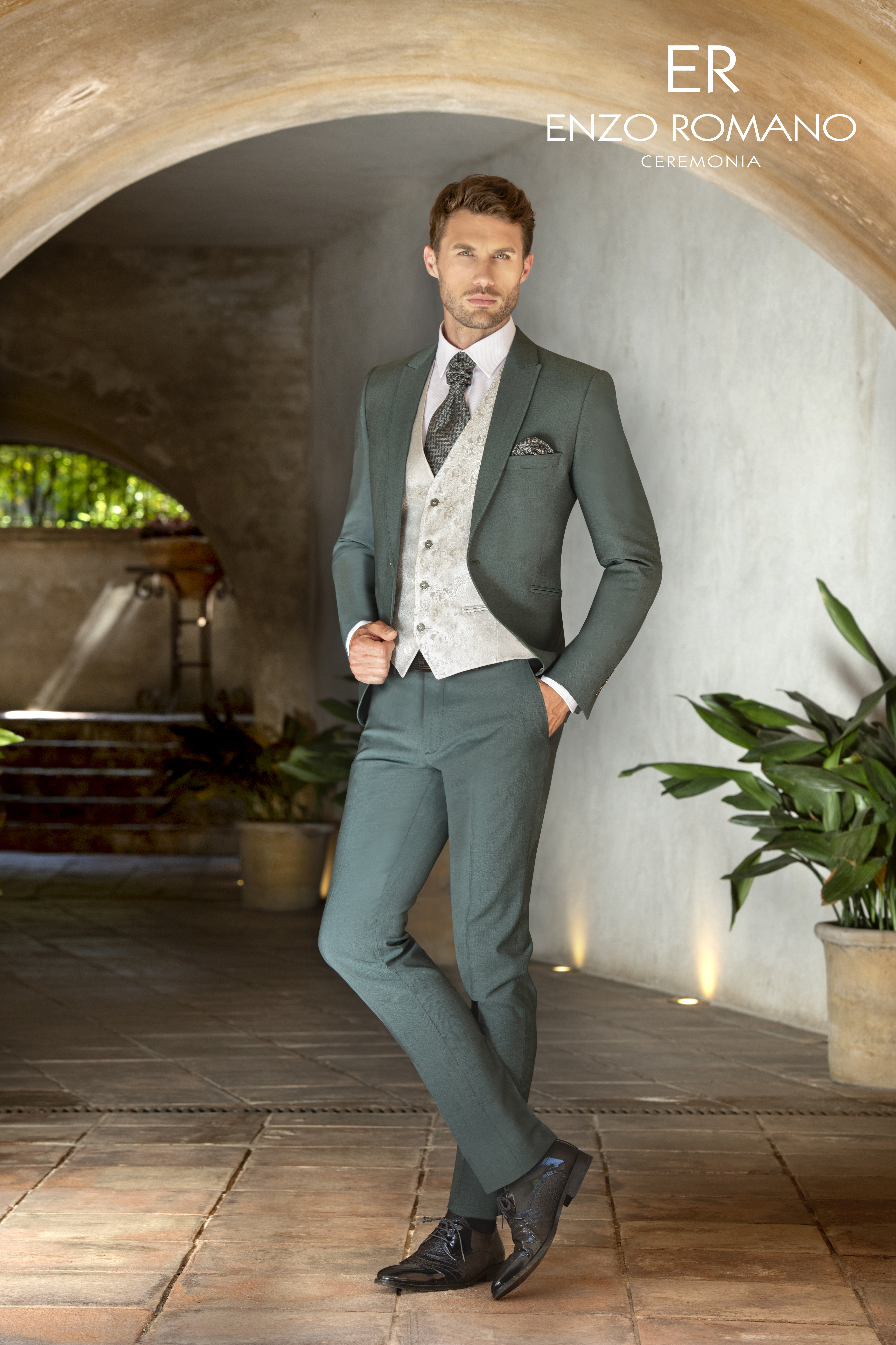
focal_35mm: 105
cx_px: 448
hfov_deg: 13.0
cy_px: 672
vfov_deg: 19.5
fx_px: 3920
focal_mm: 105
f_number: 7.1
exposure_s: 1/25
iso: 125
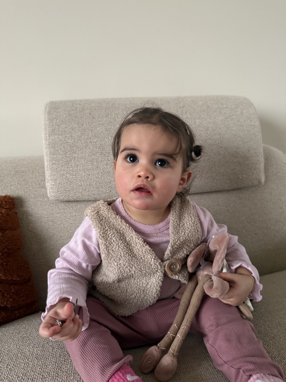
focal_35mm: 24
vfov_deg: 71.6
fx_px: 264
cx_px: 143
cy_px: 191
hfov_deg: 56.8
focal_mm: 6.76
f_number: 1.78
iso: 800
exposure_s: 1/45
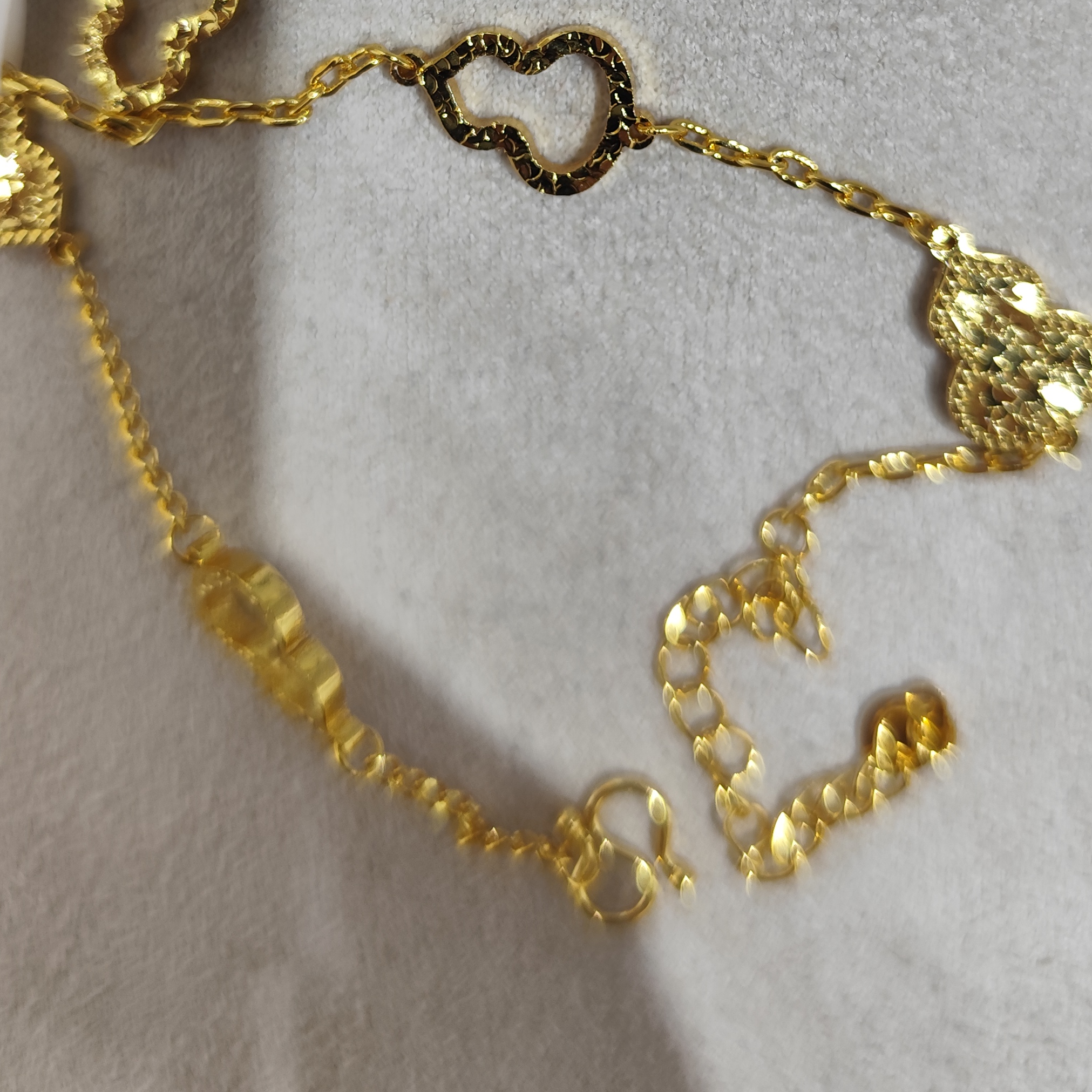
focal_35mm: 41
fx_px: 1463
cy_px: 70
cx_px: 583
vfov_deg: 37.7
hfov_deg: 40.9
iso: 320
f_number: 1.65
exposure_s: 1/100
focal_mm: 6.19
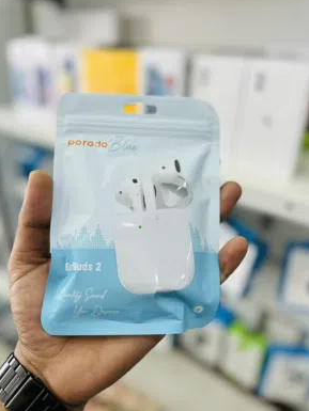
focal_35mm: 27
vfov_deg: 65.3
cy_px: 200
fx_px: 321
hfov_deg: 51.4
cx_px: 157
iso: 64
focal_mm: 5.7
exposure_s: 1/100
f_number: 1.5
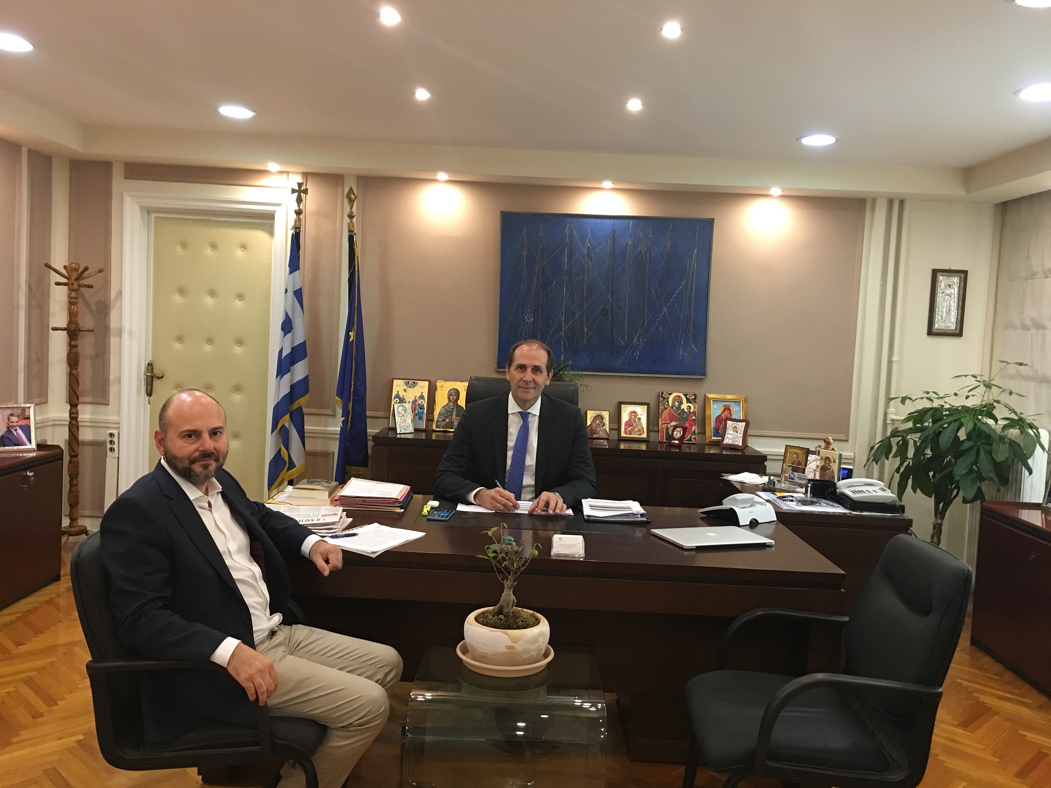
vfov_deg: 48.2
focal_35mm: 29
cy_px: 394
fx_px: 880
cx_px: 526
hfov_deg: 61.7
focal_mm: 4.15
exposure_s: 1/17
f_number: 2.2
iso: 80
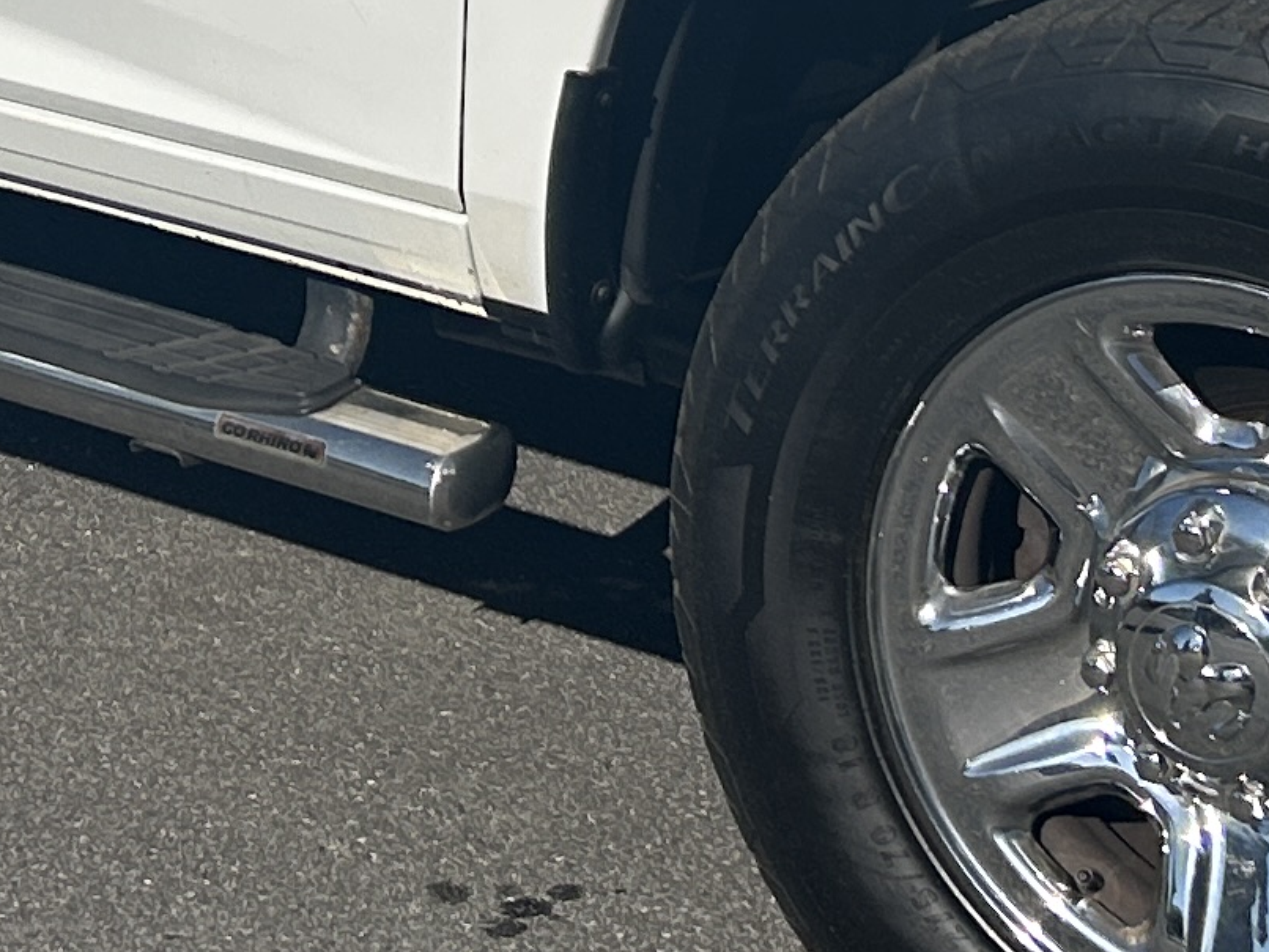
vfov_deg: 10.9
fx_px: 4767
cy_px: -530
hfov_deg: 15.1
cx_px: 398
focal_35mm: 130
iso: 50
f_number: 1.5
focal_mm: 5.7
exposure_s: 1/10309
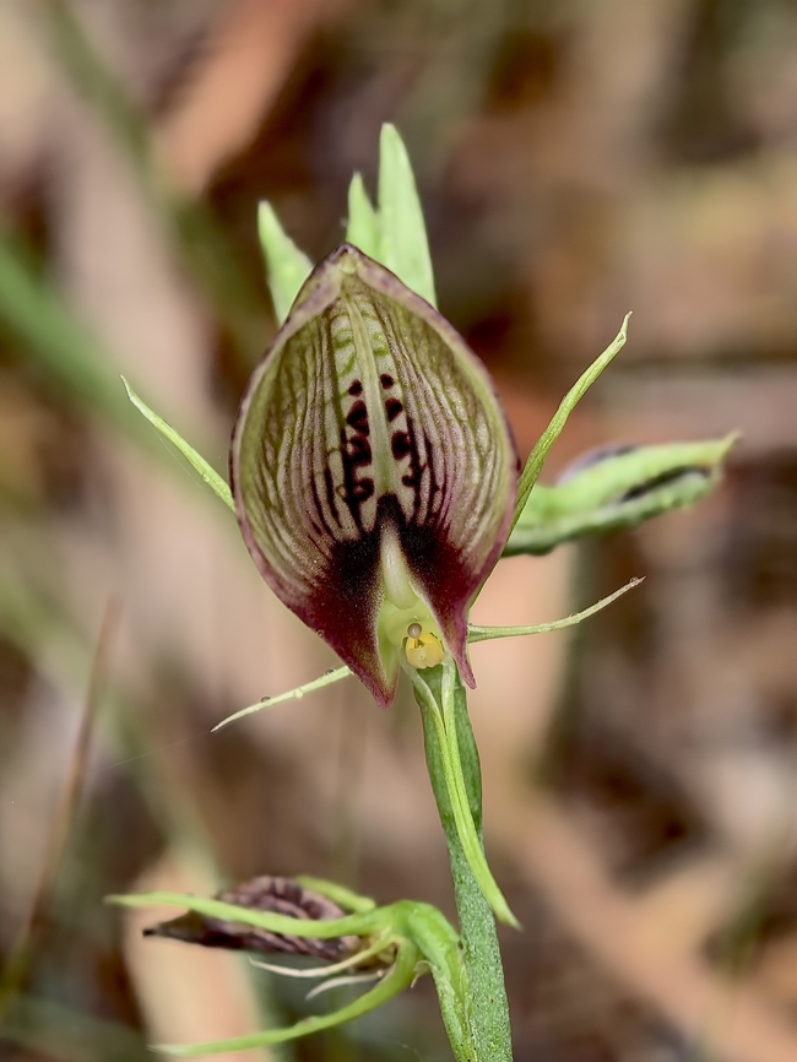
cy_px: 531
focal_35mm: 95
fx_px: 2915
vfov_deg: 20.6
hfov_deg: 15.6
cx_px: 398
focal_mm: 15
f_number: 2.1
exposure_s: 1/100
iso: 125
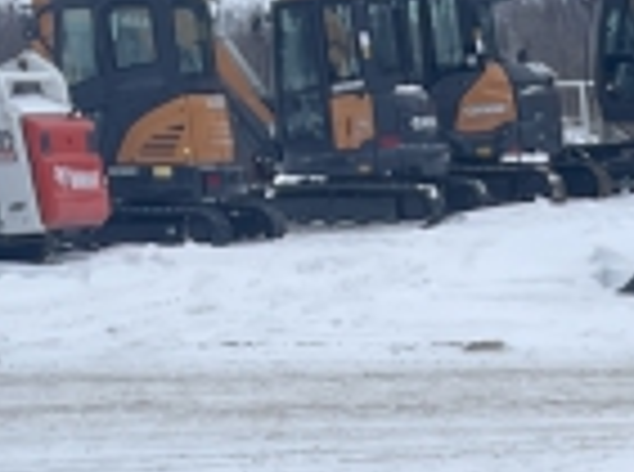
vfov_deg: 9.4
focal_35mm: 148
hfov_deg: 11.9
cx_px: 1281
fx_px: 2704
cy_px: 904
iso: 32
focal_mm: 4.2
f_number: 1.6
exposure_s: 1/1453
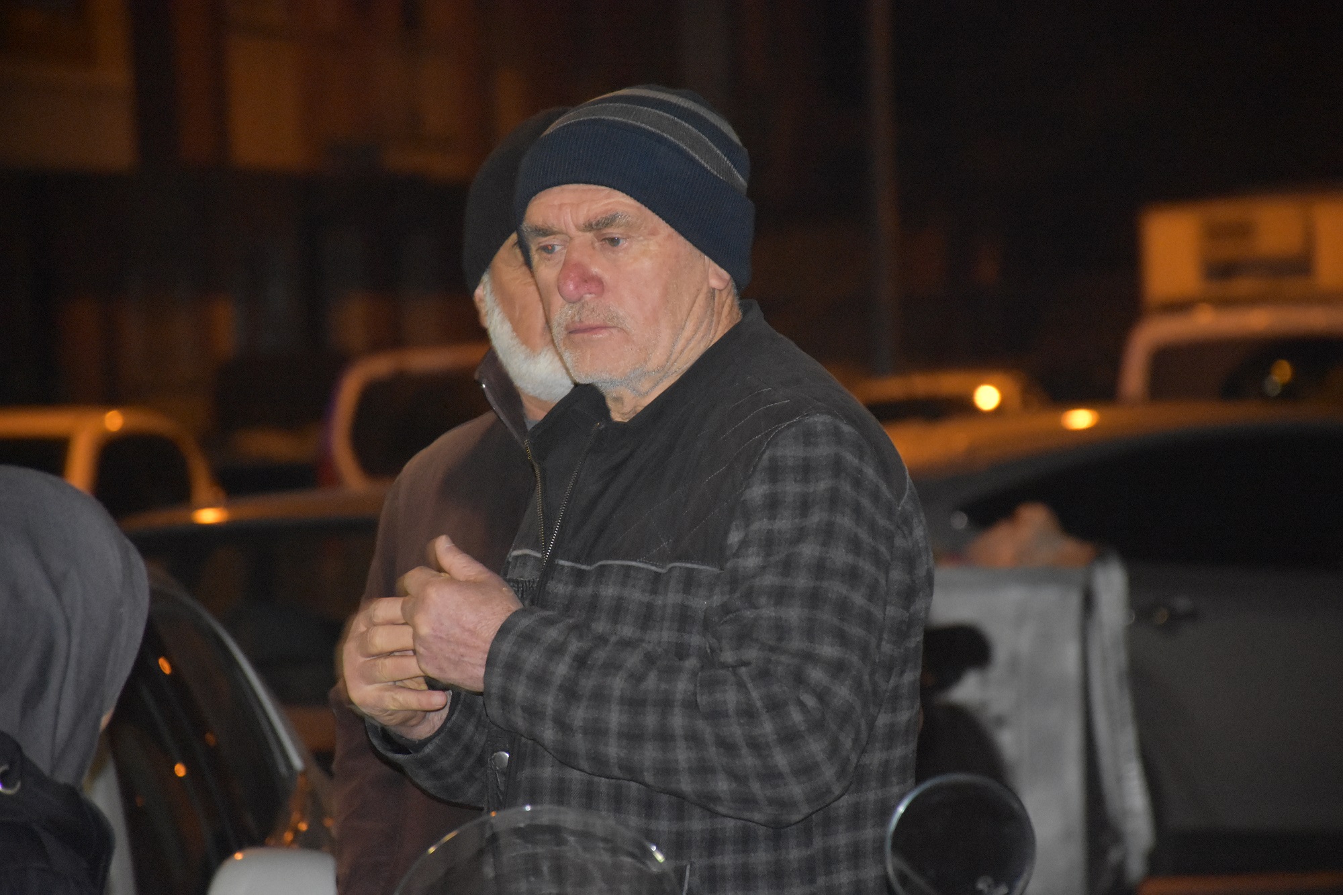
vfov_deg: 6.5
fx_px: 7833
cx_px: 672
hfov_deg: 9.8
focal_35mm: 210
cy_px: 448
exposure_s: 1/60
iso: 6400
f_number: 5.6
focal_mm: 140
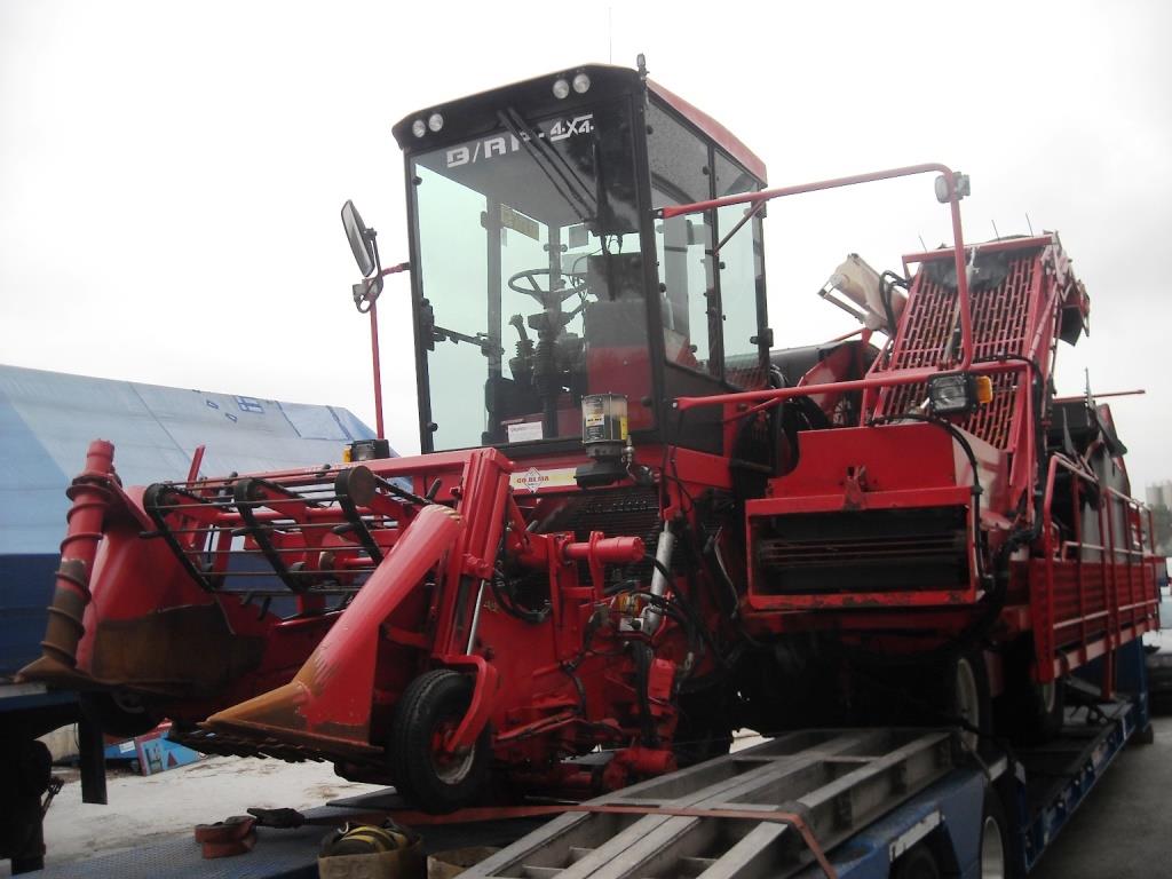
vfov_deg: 40.7
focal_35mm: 35
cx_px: 586
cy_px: 440
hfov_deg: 52.6
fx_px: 1185
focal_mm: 5.7
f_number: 5.6
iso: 64
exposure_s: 1/129
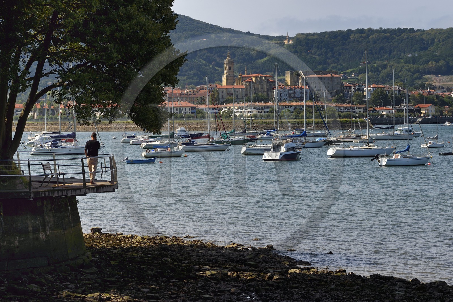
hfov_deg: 18.3
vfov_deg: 12.2
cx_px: 226
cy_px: 151
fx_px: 1409
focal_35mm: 112
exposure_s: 1/250
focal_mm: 112
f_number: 14
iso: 200
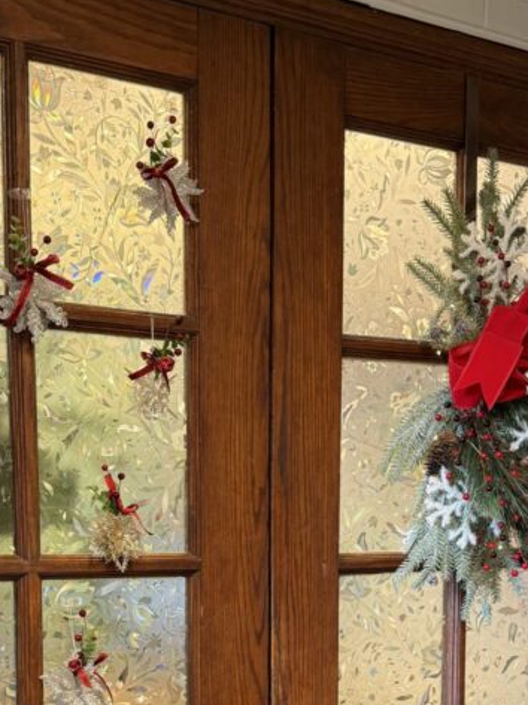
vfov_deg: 34.7
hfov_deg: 27.9
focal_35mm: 52
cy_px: 639
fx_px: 1059
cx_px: 197
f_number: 1.78
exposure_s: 1/60
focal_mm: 6.76
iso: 200
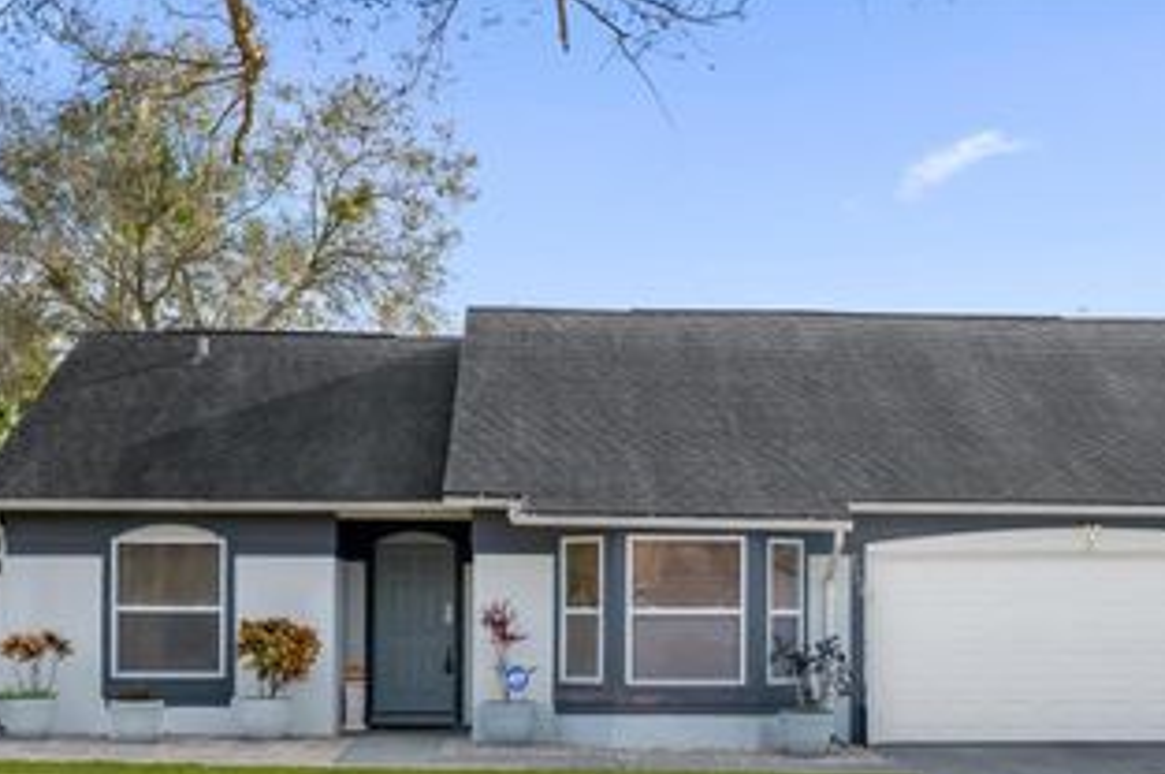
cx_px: 692
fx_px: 1810
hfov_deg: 35.6
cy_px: 605
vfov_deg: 23.8
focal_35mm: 56
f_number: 5
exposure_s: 1/4000
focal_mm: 35
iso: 400
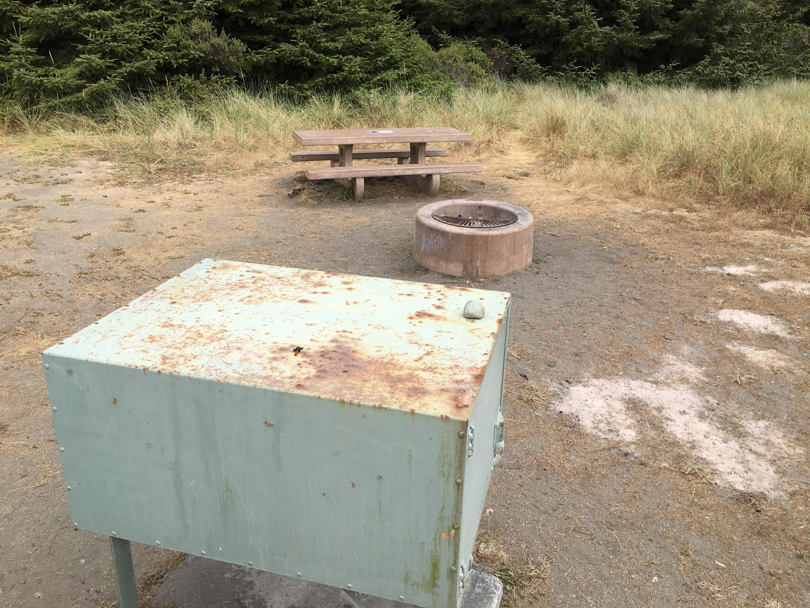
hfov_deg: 61.7
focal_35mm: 29
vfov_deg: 48.2
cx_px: 405
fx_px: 679
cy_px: 304
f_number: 2.2
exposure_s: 1/1399
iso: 25
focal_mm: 4.15
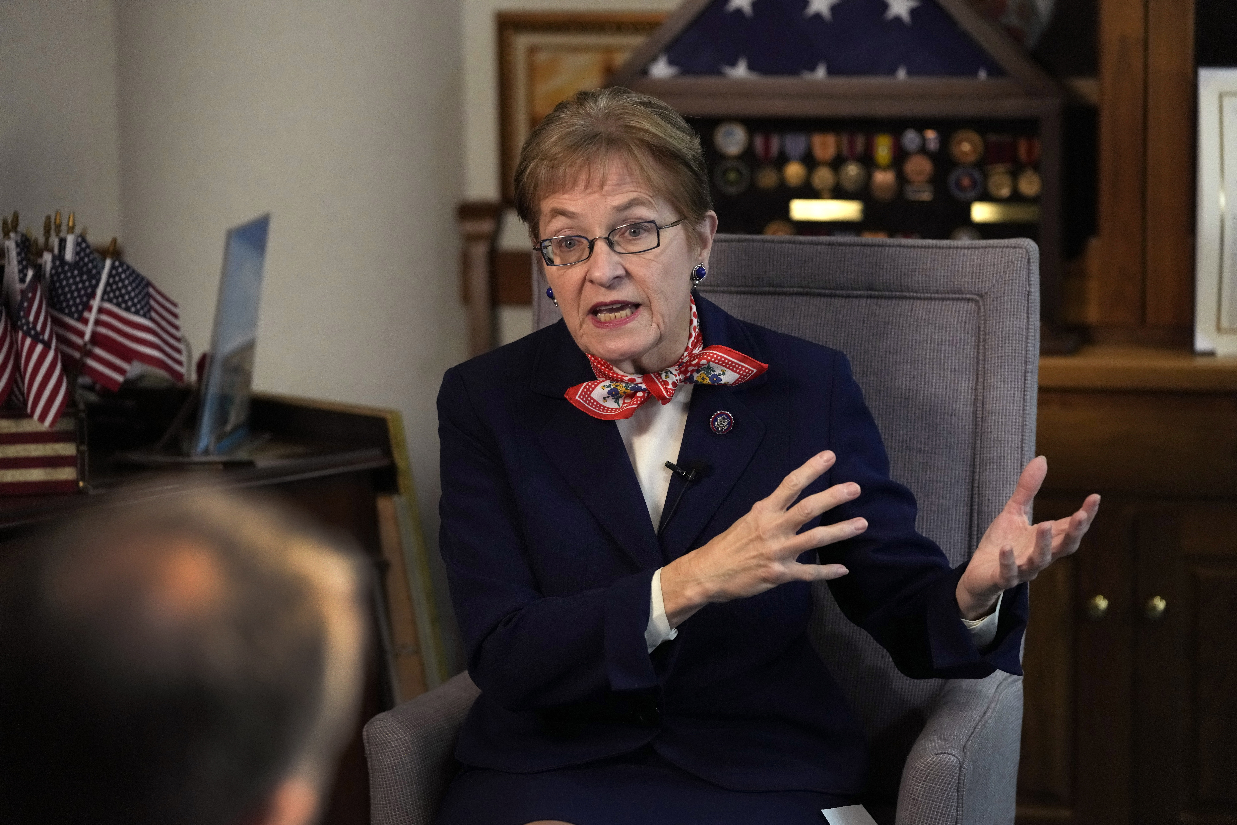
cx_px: 618
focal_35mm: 113
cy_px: 412
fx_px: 3883
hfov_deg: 18.1
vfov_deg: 12.1
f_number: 3.2
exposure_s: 1/640
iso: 4000
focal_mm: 113
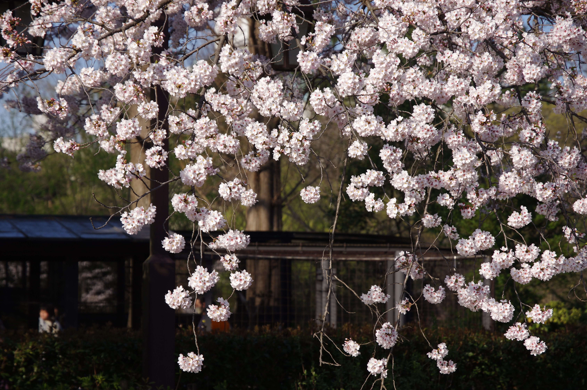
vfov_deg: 10.8
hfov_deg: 16.1
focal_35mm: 127
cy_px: 195
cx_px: 294
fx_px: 2069
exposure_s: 1/640
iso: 160
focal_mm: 85
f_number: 6.3
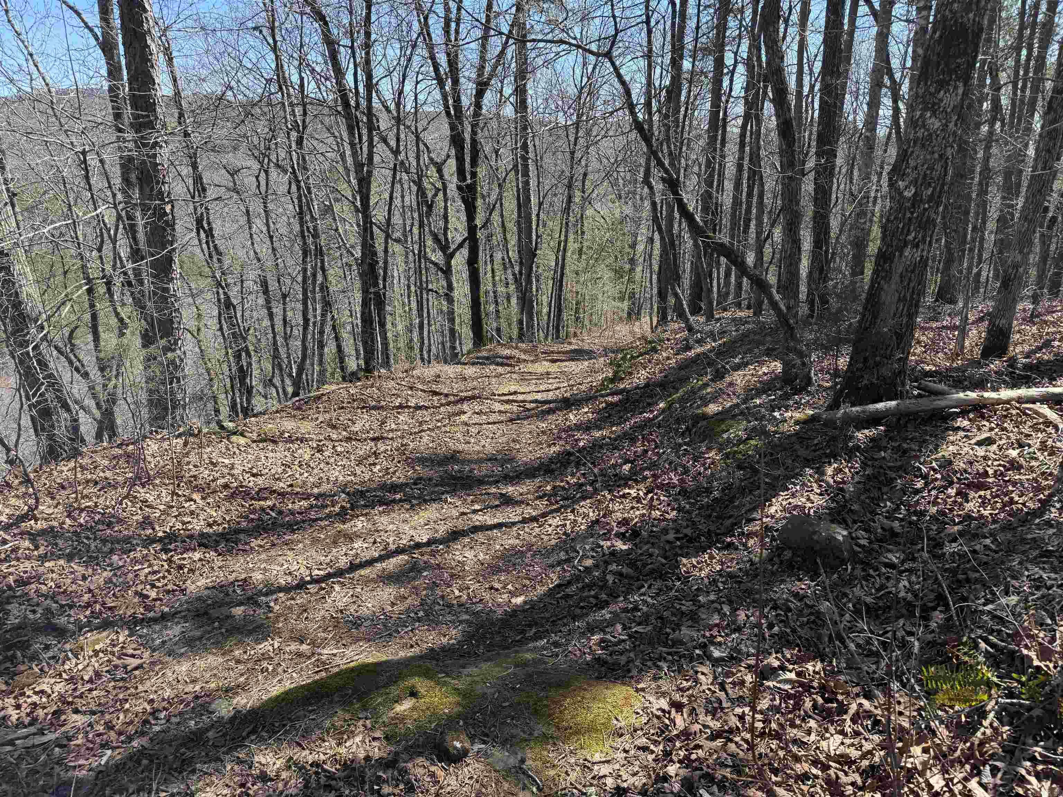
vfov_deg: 56.8
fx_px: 737
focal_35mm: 24
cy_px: 398
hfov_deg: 71.6
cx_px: 532
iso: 80
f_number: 1.78
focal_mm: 6.76
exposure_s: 1/995
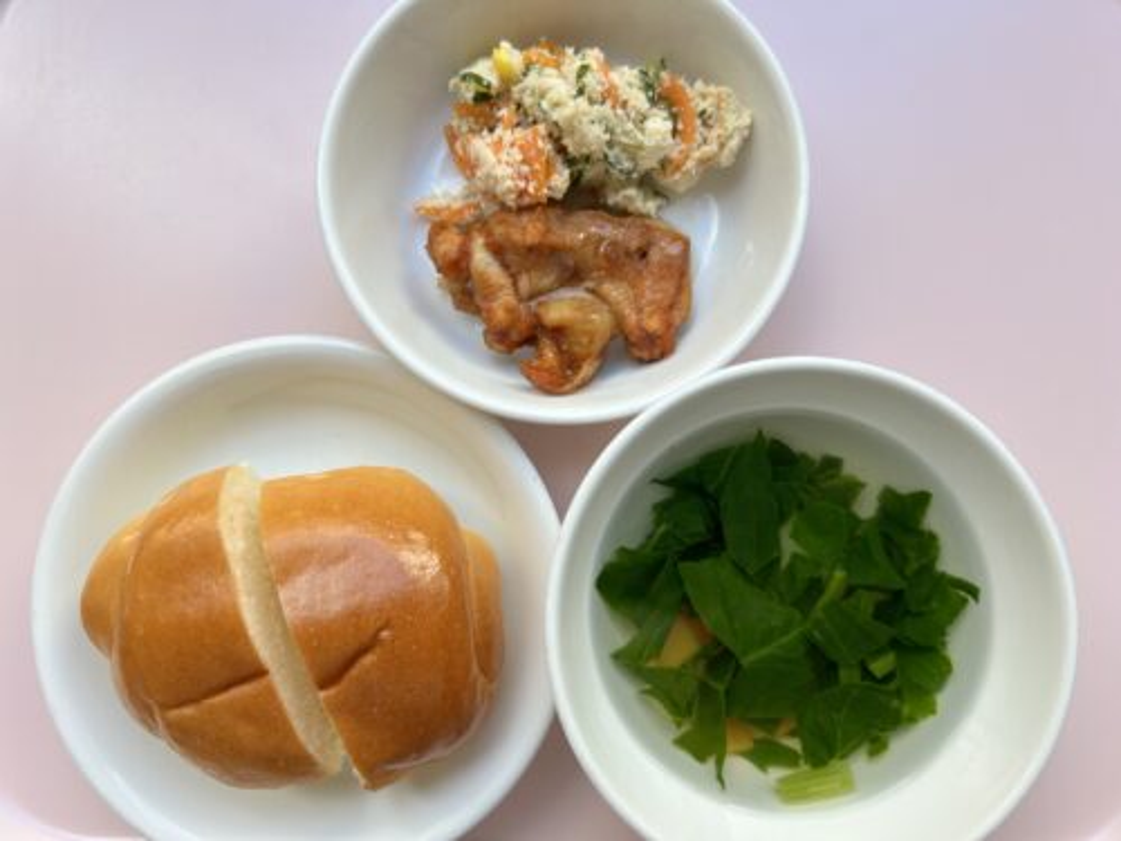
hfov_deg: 67.3
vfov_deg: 53.1
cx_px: 560
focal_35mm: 26
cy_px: 420
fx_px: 842
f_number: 1.5
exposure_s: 1/204
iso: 40
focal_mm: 5.7
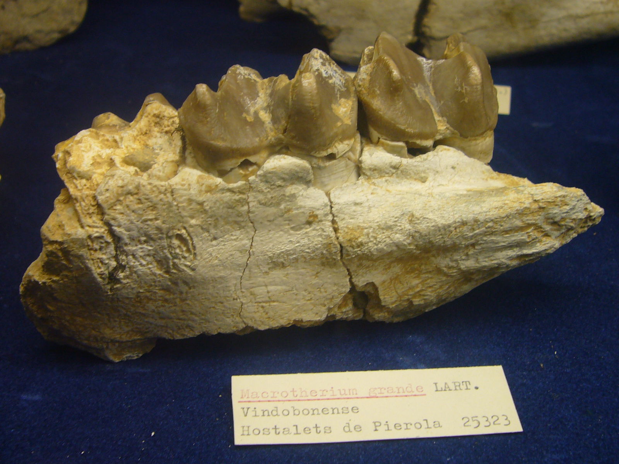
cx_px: 310
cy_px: 232
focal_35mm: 46
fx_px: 823
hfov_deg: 41.2
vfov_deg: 31.5
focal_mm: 5.4
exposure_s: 1/30
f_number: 3
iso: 80
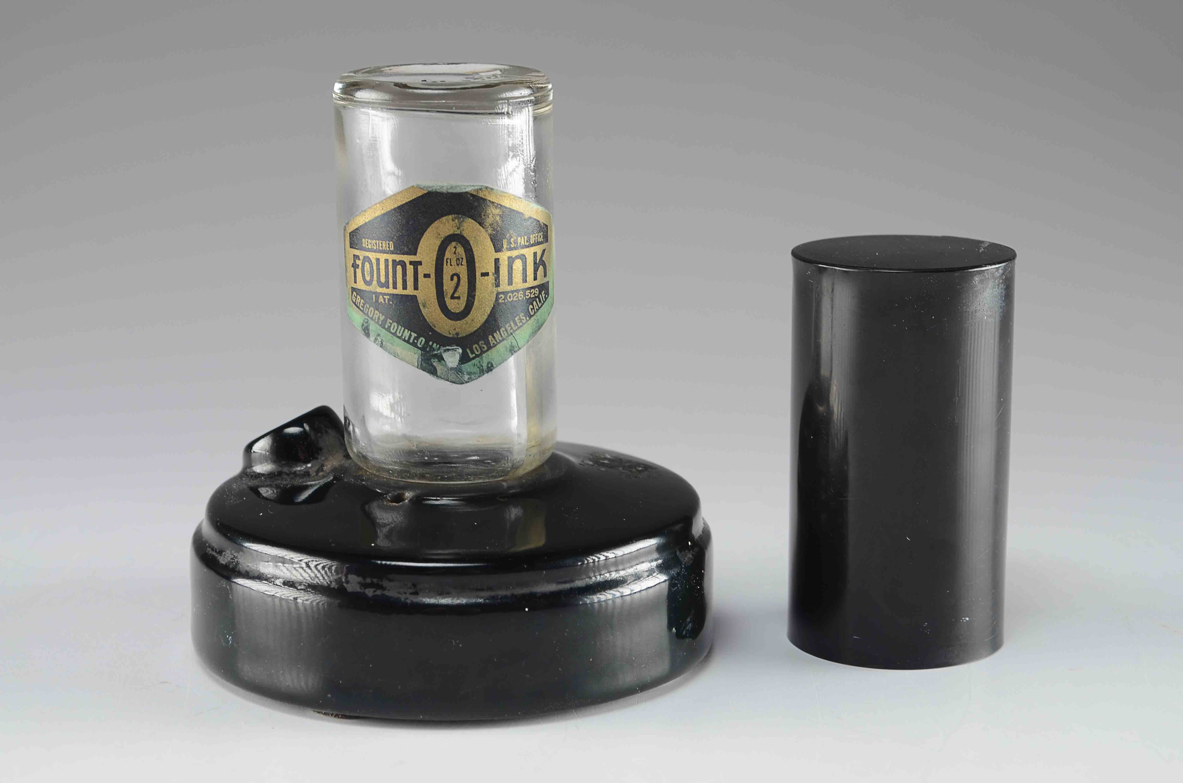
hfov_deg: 24.7
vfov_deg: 16.5
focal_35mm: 82
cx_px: 592
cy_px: 392
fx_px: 2705
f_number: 9
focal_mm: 55
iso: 100
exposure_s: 1/80
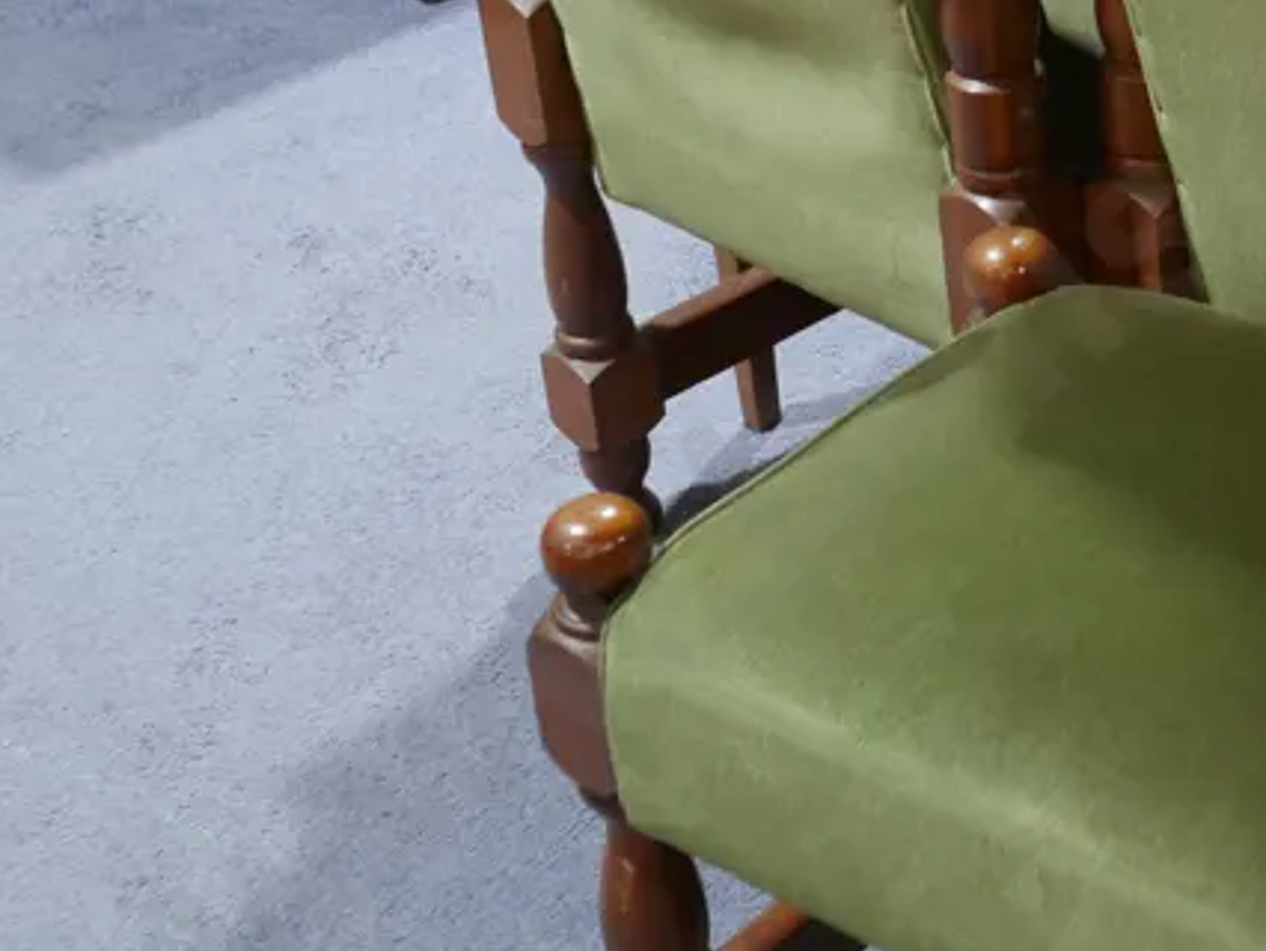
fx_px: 2818
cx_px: 1403
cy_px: 49
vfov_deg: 18.7
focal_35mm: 77
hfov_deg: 23.7
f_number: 3.6
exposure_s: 1/60
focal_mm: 16
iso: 640
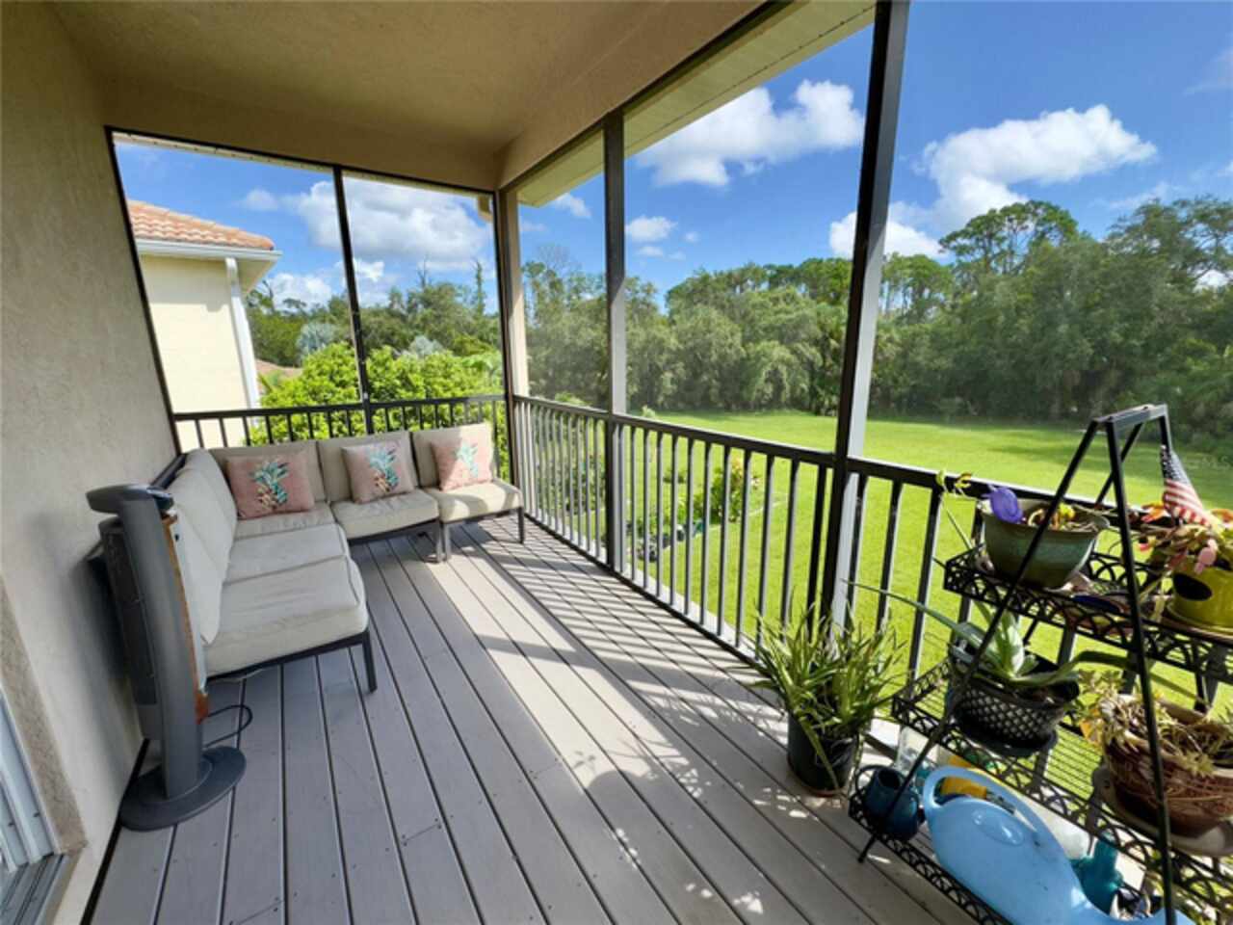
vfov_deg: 85.7
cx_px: 616
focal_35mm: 14
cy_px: 462
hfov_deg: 102.1
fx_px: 499
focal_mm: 2.22
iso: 40
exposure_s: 1/409
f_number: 2.2
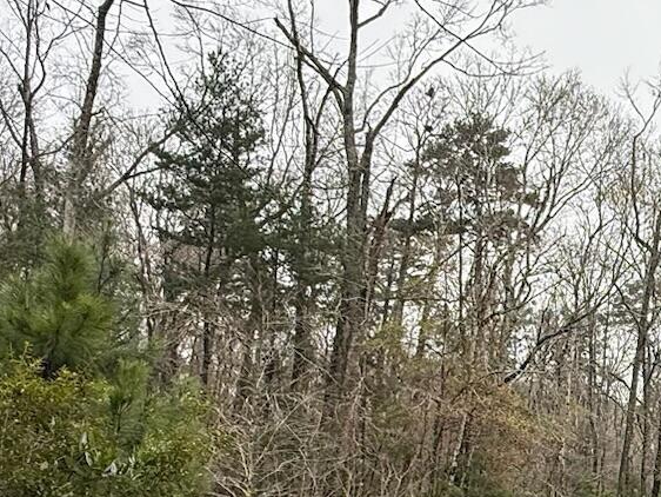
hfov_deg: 35.2
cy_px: 452
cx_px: 601
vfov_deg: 27.5
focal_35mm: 51
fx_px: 974
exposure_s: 1/281
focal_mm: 2.22
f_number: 2.2
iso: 64
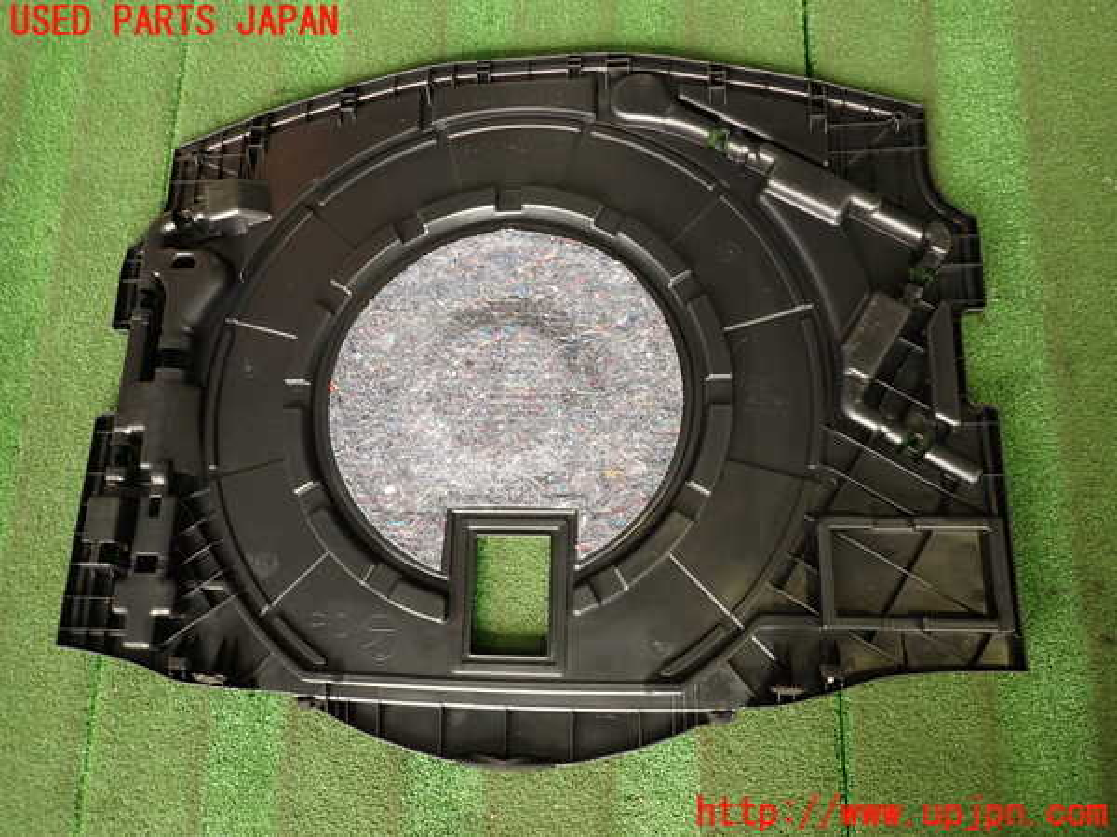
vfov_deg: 54.9
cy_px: 418
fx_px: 807
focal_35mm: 25
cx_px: 558
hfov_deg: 69.4
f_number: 2
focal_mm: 4.5
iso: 200
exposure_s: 1/50
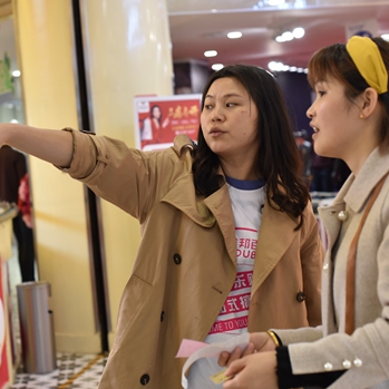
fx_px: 928
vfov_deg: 23.7
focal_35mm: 73
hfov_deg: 23.6
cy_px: 205
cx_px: 159
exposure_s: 1/200
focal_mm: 50
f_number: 3.5
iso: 1600
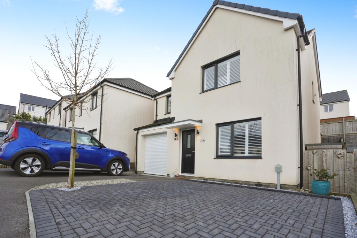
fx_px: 159
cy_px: 119
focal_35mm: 16
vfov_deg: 73.8
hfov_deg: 96.7
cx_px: 178
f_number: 9
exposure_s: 1/1600
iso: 2000
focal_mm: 16
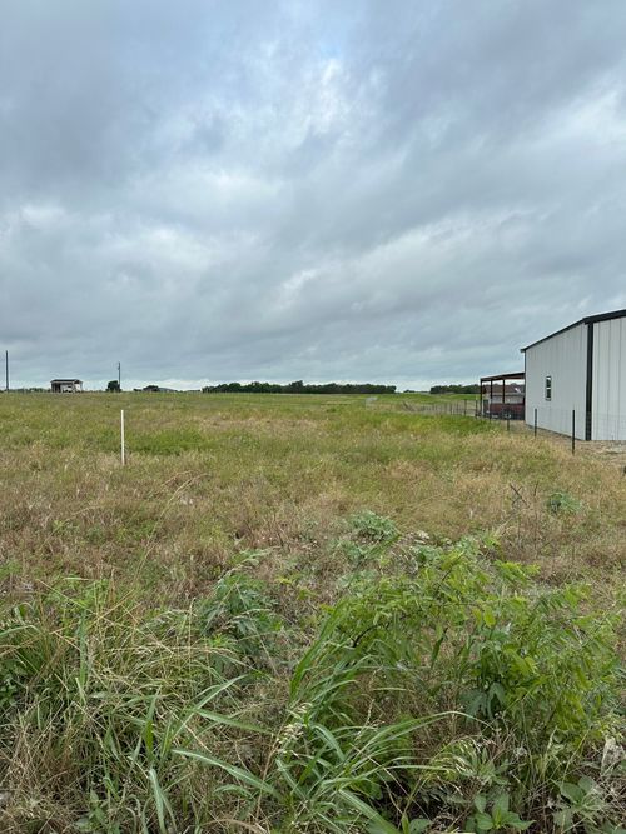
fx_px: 579
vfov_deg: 71.6
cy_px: 417
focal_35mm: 24
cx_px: 313
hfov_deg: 56.8
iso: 80
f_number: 1.78
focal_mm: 6.86
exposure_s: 1/1845
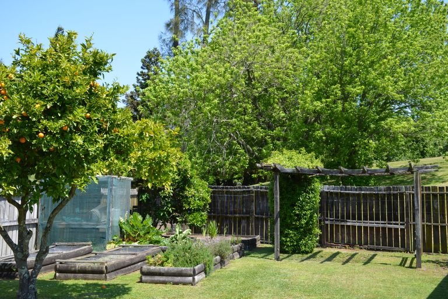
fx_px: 597
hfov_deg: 41.1
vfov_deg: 28.1
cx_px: 224
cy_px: 150
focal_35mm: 48
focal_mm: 32
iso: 180
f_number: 8
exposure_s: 1/250
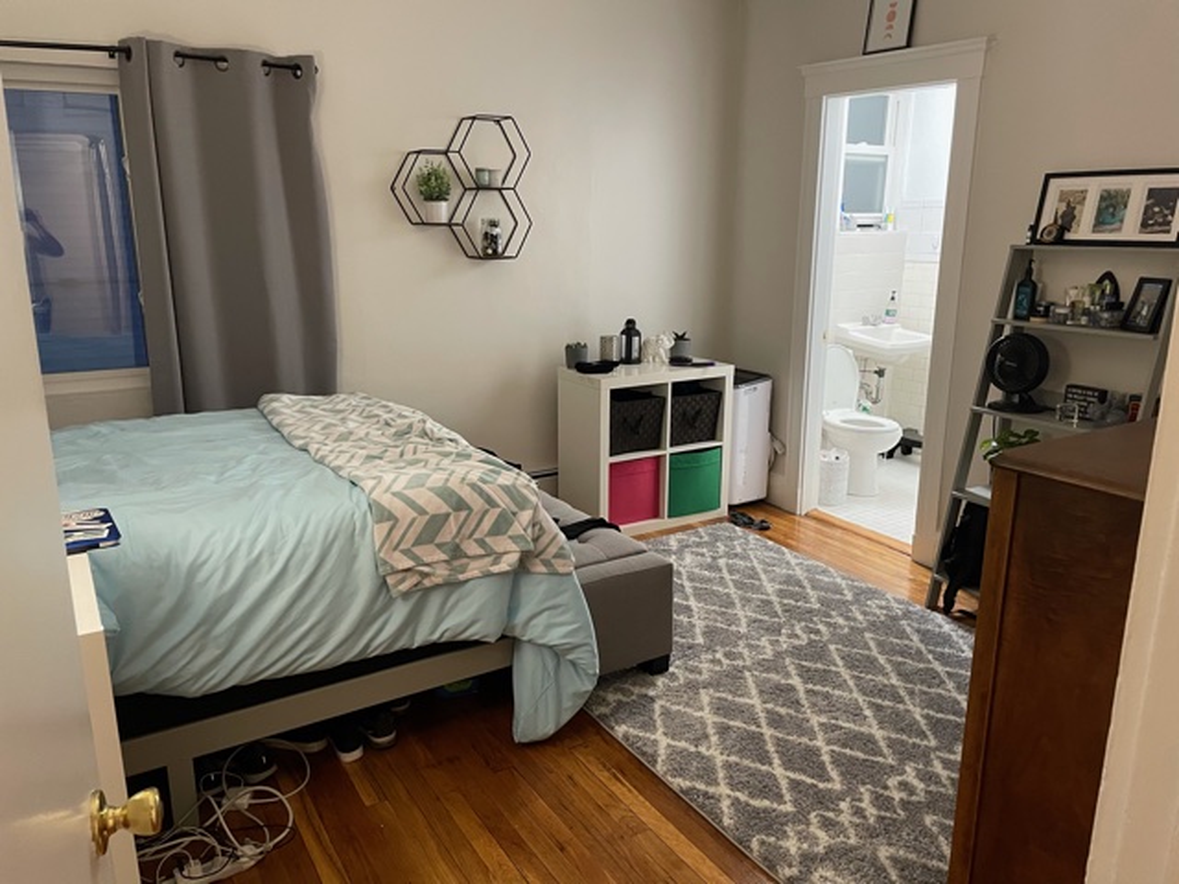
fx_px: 886
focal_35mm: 26
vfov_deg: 53.1
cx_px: 590
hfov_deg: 67.3
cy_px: 442
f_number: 1.6
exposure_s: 1/40
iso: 400
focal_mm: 4.2
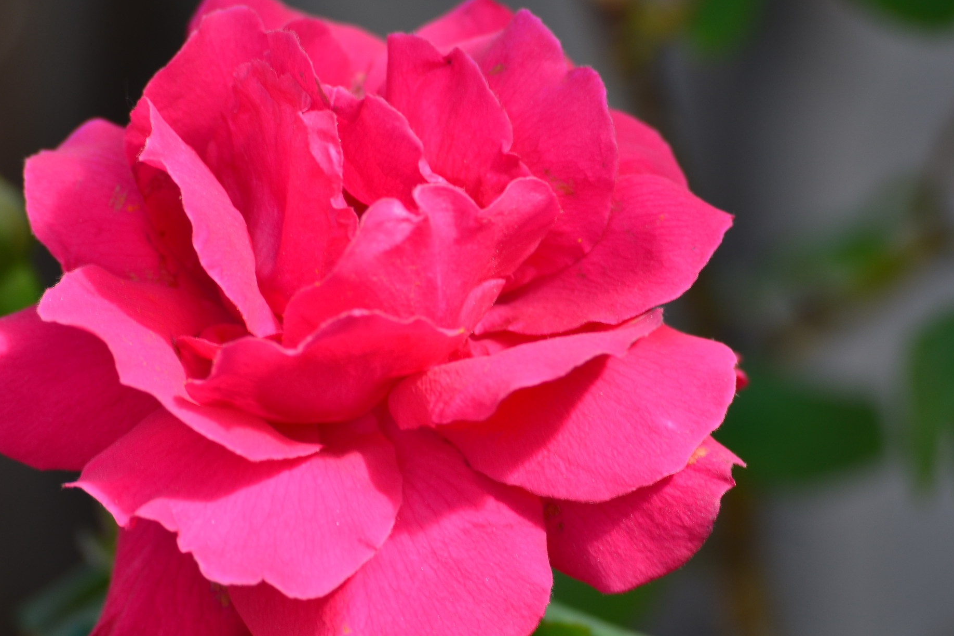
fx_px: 7789
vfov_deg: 4.7
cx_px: 512
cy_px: 351
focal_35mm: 294
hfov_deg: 7.0
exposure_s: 1/100
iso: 100
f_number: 6.3
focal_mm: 150
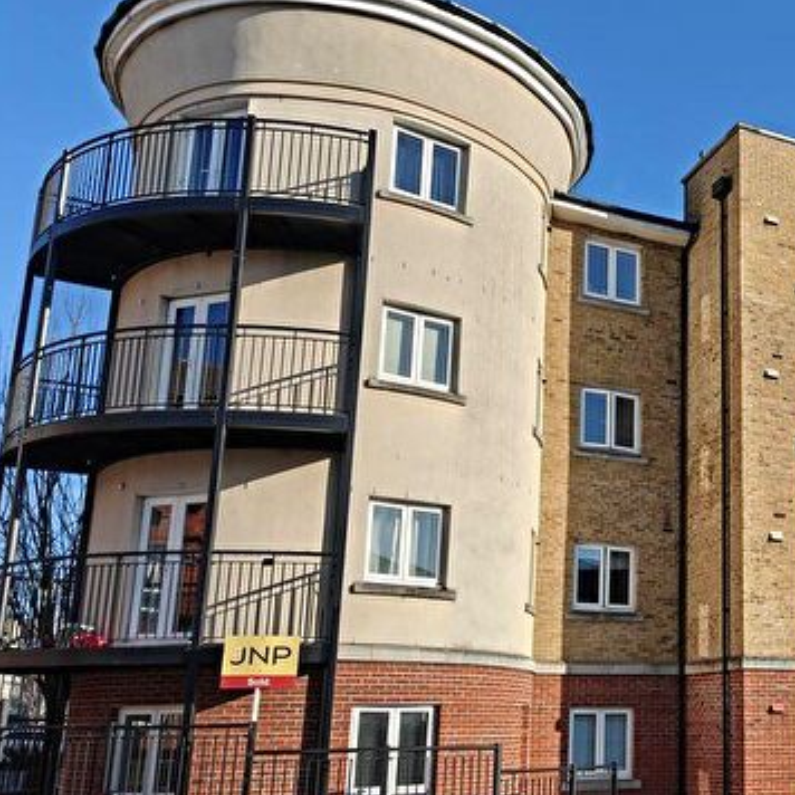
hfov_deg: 38.4
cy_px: 475
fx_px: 1039
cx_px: 744
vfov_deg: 41.7
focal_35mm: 40
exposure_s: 1/1107
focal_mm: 6.06
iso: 50
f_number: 1.6
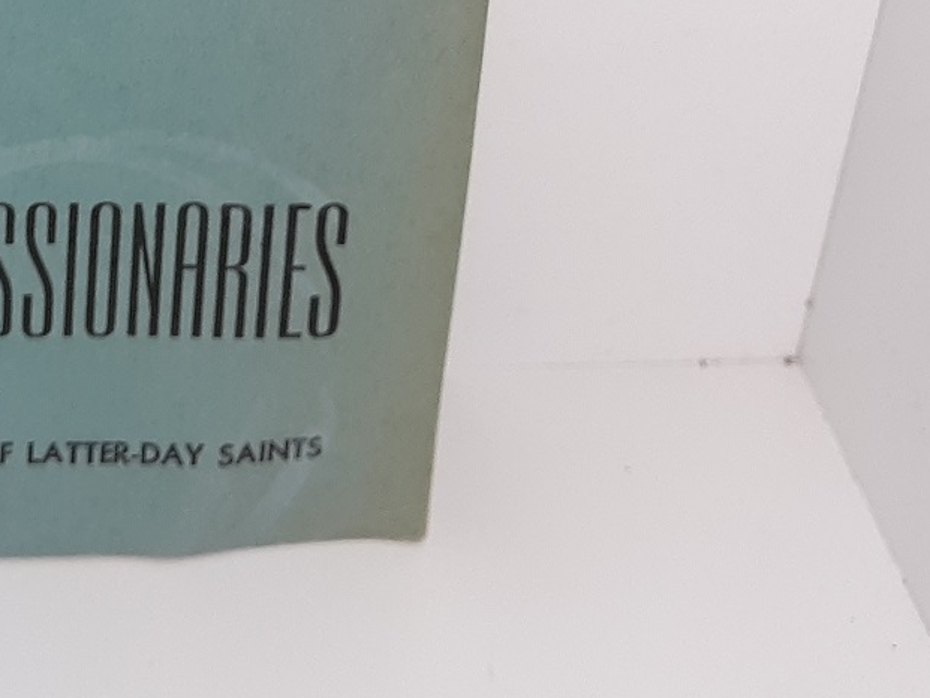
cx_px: -139
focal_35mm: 93
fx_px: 2499
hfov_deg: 20.0
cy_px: -262
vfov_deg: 15.0
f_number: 1.7
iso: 40
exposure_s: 1/164
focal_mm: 3.7
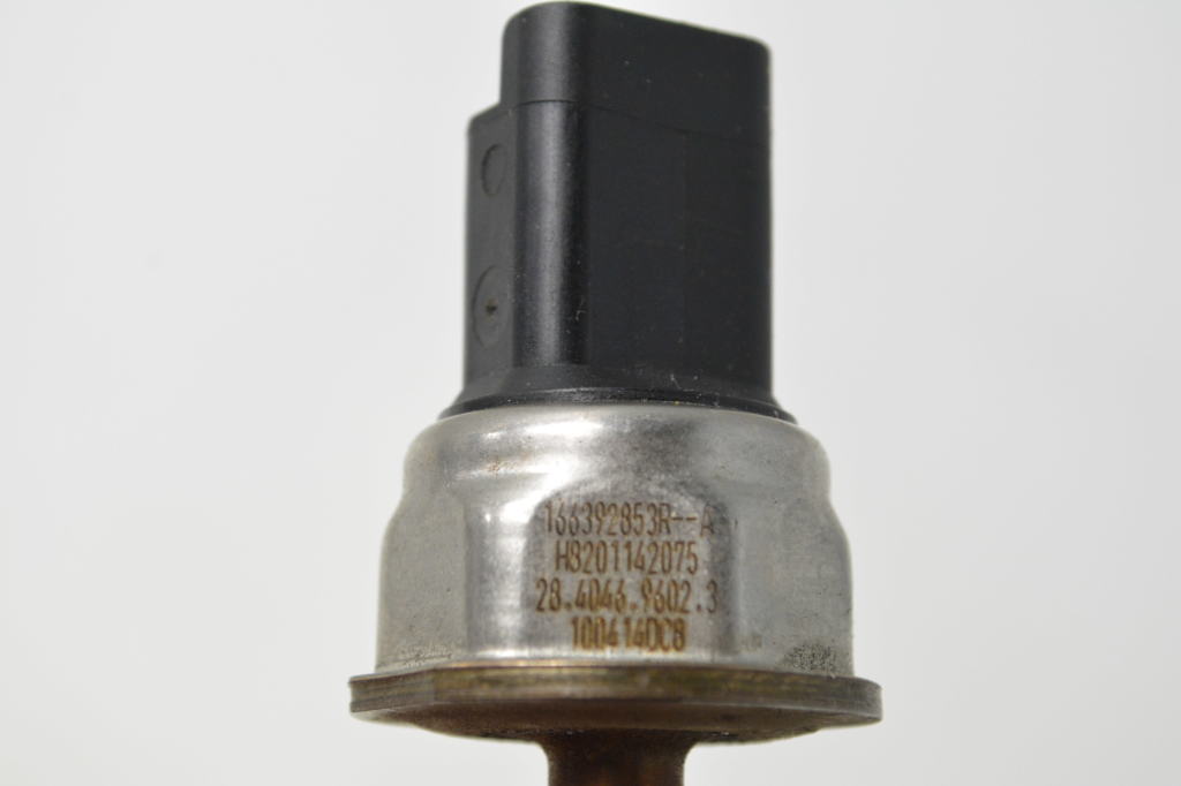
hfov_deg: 24.6
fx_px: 2705
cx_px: 590
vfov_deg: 16.5
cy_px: 393
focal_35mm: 82
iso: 2000
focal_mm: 55
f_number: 8
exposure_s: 1/250
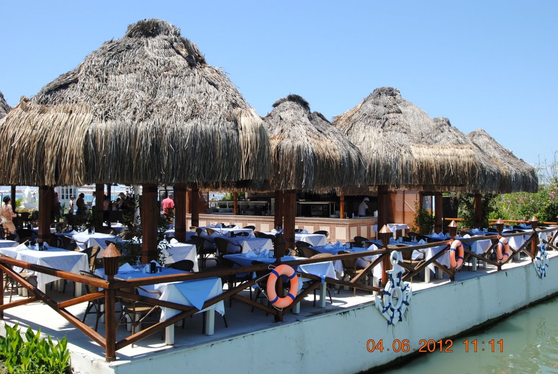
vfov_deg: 37.0
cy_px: 187
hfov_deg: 53.1
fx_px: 559
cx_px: 279
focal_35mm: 36
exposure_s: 1/200
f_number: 7.1
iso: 100
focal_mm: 24
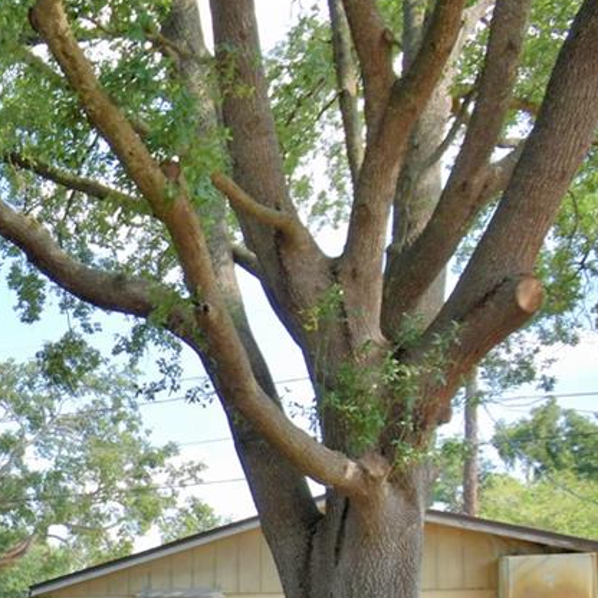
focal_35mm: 49
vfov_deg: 31.4
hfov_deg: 26.9
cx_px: -250
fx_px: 958
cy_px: 634
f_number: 4.5
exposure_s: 1/500
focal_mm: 10
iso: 200
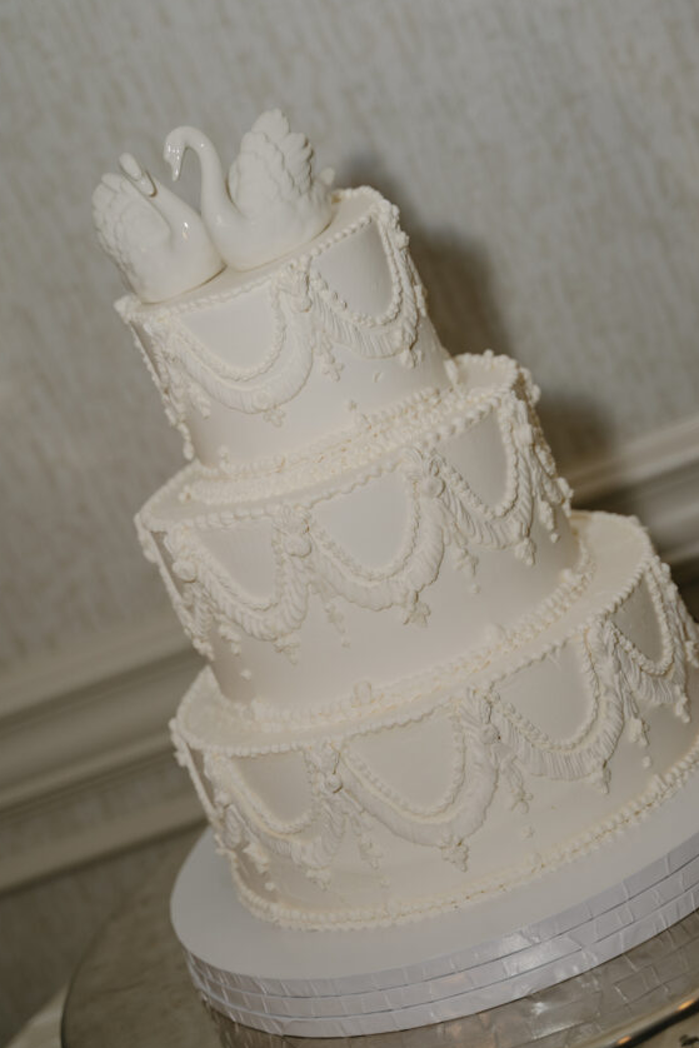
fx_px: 1921
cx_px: 348
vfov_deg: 30.5
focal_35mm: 66
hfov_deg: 20.6
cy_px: 563
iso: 200
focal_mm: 54
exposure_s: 1/200
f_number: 2.8
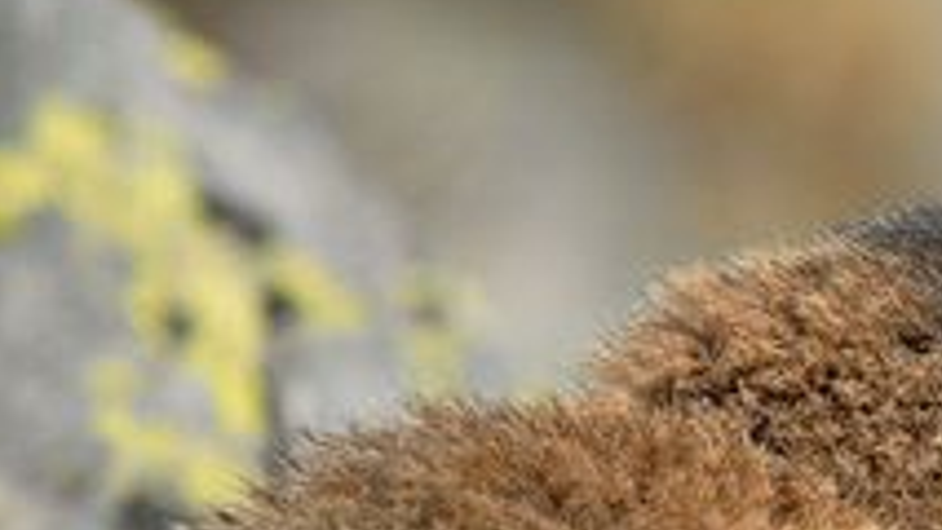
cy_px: 532
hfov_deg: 2.0
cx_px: 1097
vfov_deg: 1.1
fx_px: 27611
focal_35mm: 1105
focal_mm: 300
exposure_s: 1/3200
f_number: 4
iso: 200
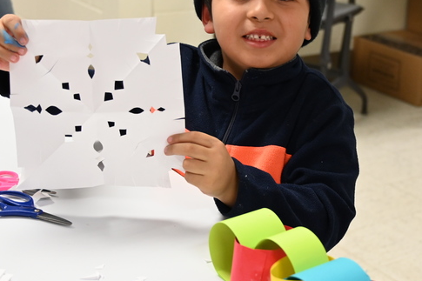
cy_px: 138
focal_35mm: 76
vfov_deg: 17.9
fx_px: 891
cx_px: 312
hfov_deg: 26.3
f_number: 4
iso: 2000
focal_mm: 36
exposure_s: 1/125
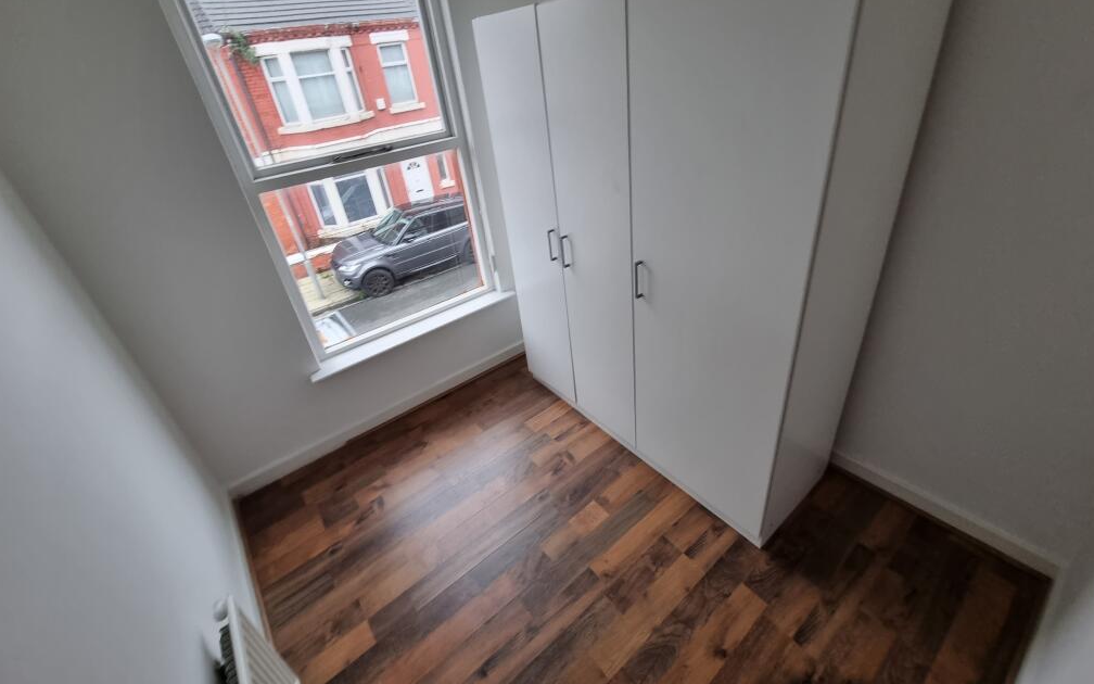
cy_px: 302
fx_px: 417
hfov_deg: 105.3
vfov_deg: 78.3
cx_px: 550
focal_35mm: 14
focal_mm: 2.2
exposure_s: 1/50
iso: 160
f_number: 2.2
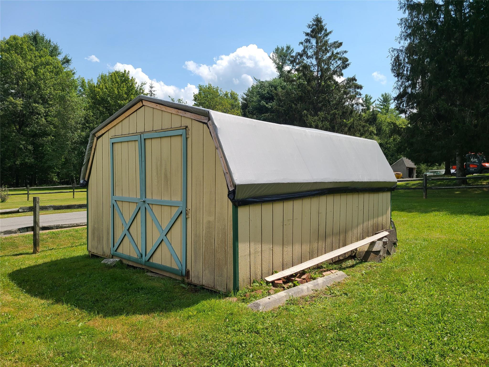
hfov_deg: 67.3
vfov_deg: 53.1
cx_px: 244
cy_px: 184
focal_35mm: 26
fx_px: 367
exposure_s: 1/2371
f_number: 1.8
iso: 40
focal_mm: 5.4
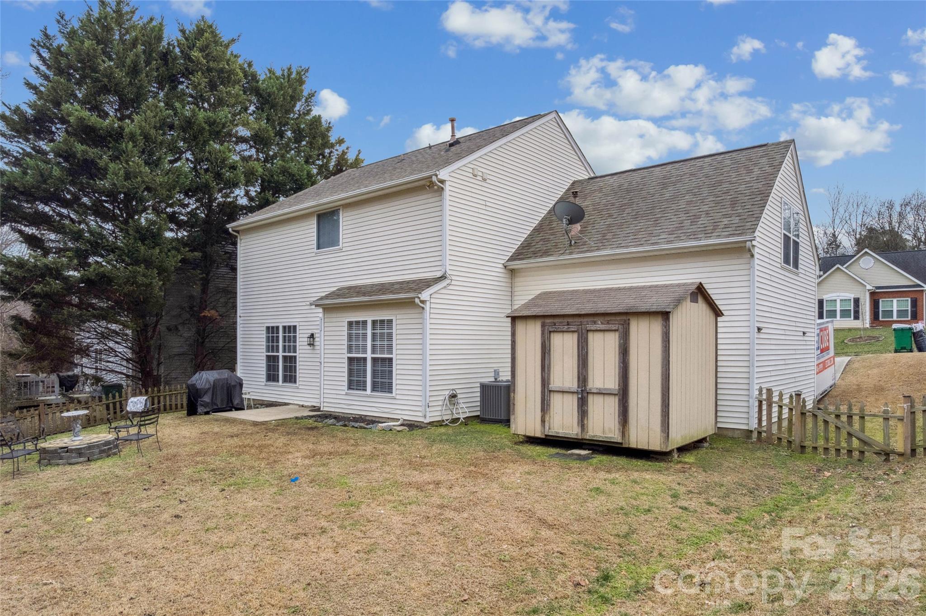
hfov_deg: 78.6
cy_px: 308
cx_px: 463
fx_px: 566
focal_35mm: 22
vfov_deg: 57.2
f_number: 2.8
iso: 100
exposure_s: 1/160
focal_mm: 8.4
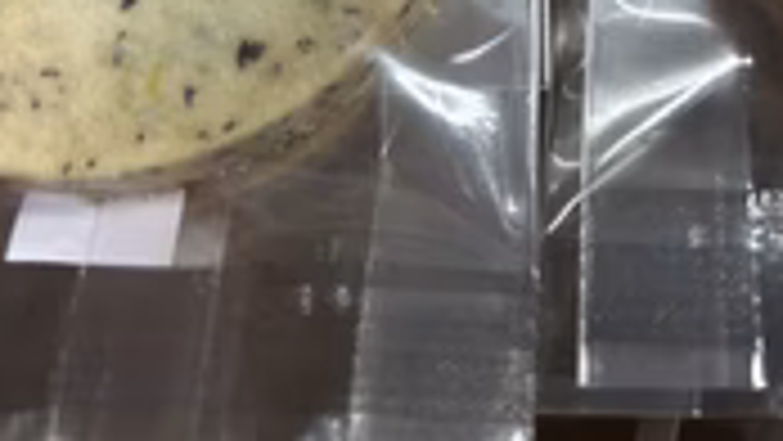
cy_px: -72
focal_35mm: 65
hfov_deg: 31.8
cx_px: 580
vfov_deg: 17.8
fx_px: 1350
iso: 100
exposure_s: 1/100
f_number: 1.5
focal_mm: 5.7
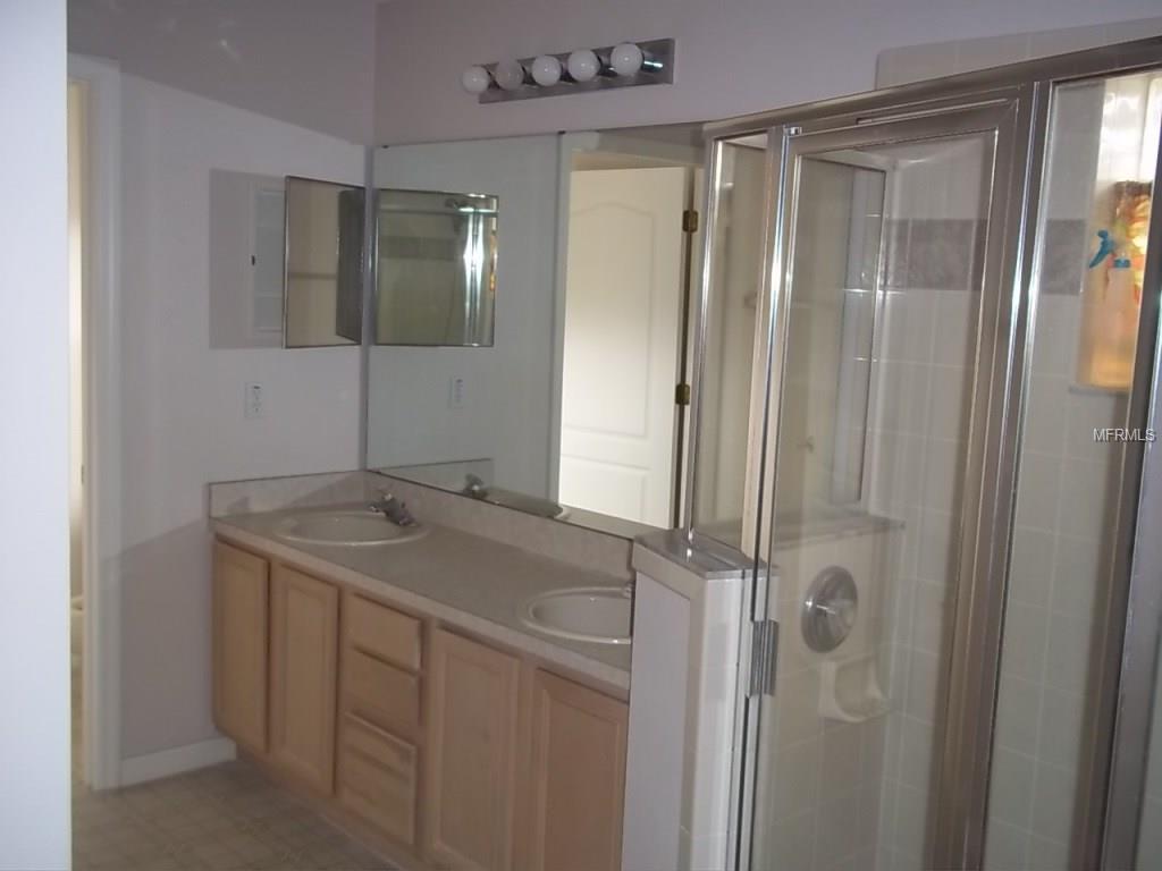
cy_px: 436
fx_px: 1208
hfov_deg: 51.4
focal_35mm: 36
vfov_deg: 39.7
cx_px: 581
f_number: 3.1
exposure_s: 1/30
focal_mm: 6.5
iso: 80
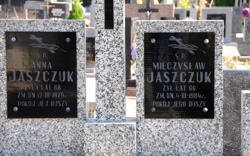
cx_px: 125
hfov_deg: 15.1
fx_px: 940
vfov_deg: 9.5
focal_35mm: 138
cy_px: 77
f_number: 7.1
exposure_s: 1/160
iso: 320
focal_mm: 90
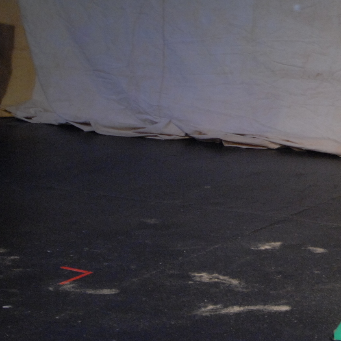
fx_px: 1014
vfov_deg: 18.8
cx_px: 389
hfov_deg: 18.3
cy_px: 47
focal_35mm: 91
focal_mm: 24
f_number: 4
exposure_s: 1/30
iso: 800
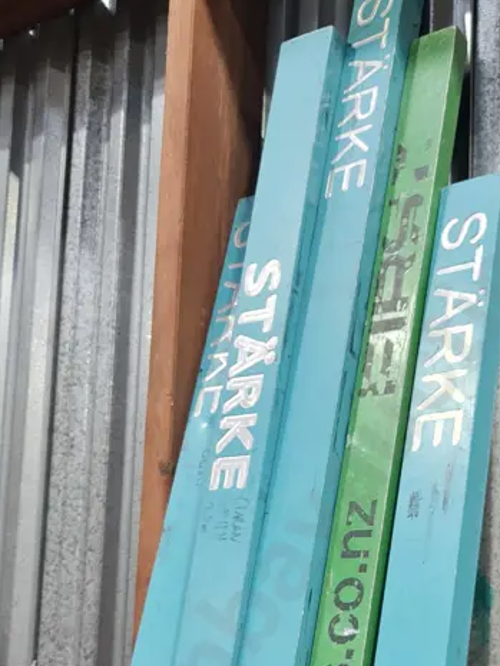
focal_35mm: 55
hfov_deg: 26.4
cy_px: 514
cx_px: 327
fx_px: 1059
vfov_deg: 34.1
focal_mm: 7
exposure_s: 1/100
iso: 250
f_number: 1.8
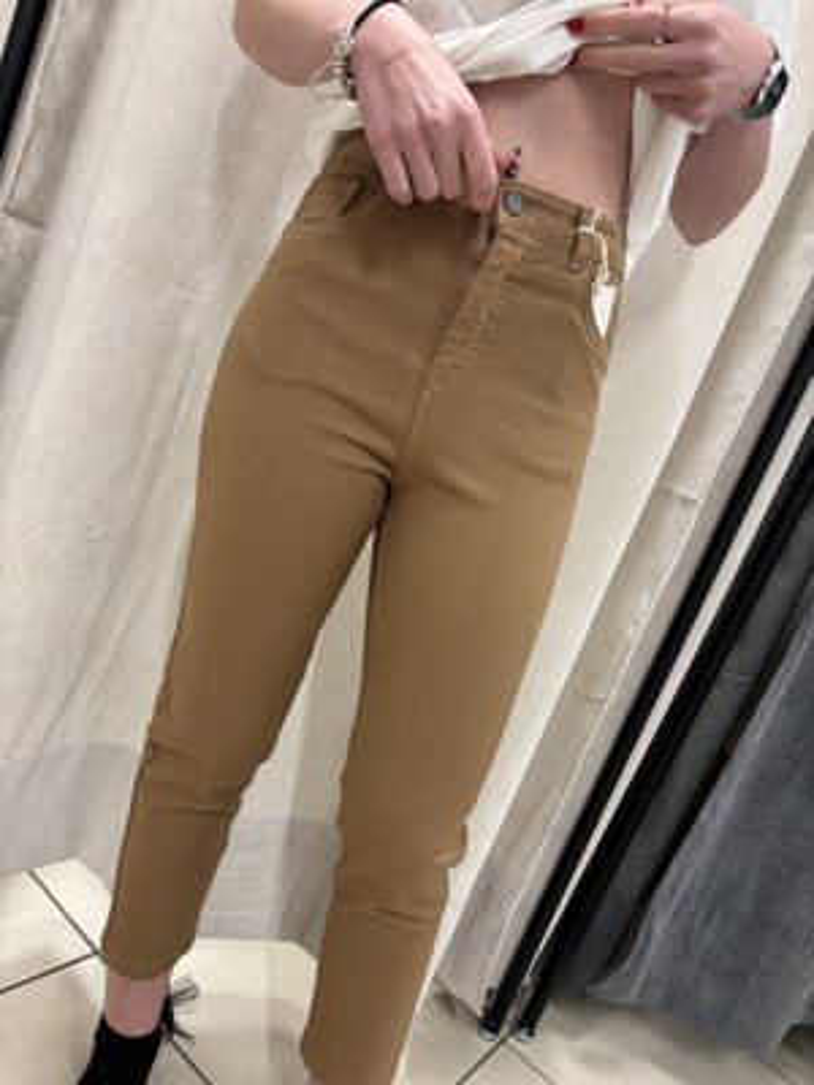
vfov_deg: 67.3
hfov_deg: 53.1
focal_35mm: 26
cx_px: 407
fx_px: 815
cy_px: 542
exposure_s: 1/50
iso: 125
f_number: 1.6
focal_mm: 5.96
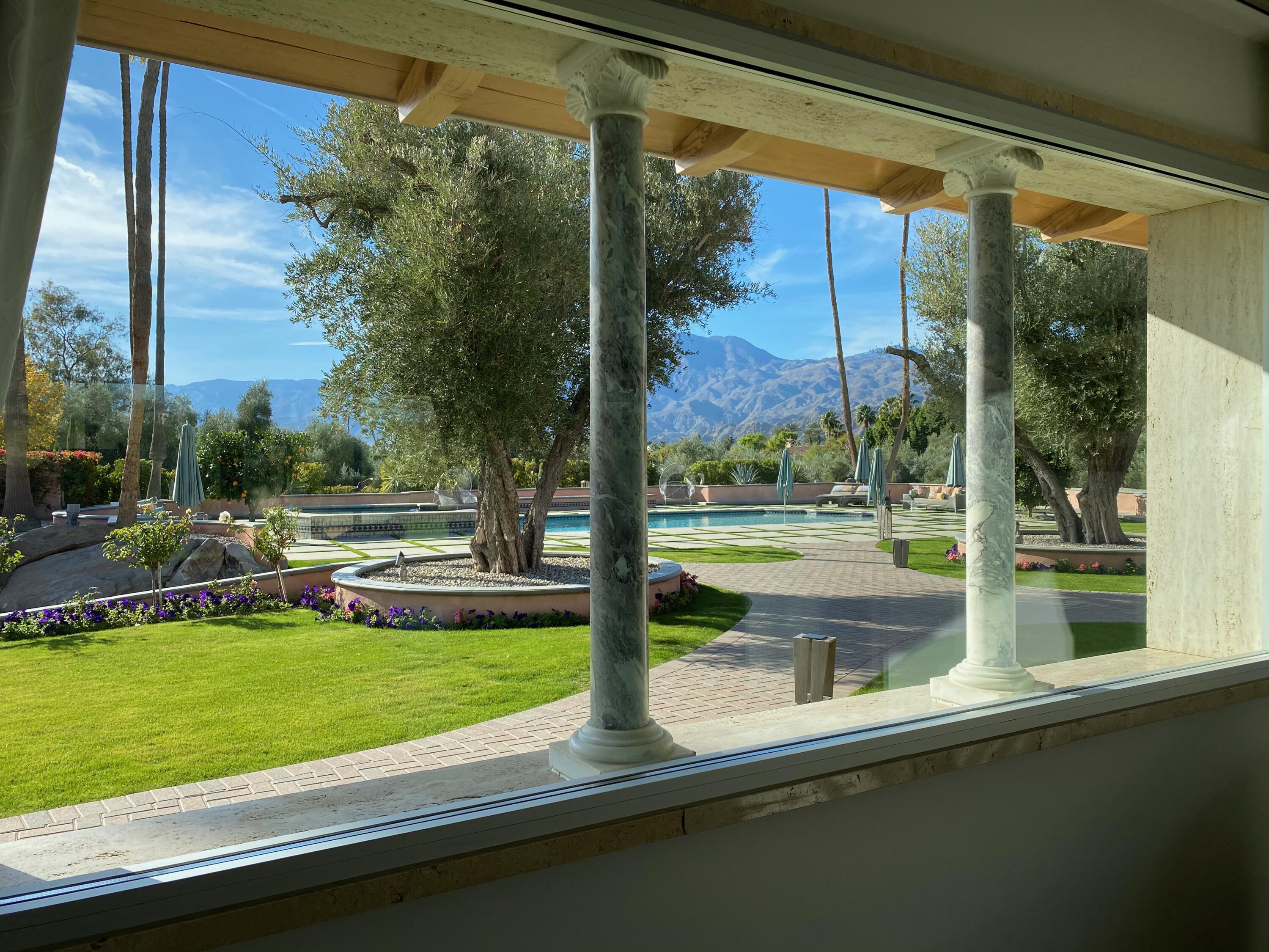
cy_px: 476
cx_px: 634
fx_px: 953
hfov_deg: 67.3
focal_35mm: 26
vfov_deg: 53.1
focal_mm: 4.25
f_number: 1.8
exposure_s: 1/1300
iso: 32
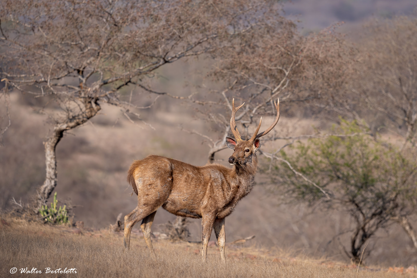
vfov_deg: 4.5
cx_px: 211
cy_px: 142
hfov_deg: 6.7
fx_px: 3556
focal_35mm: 307
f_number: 3.5
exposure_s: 1/1000
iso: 250
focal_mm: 300
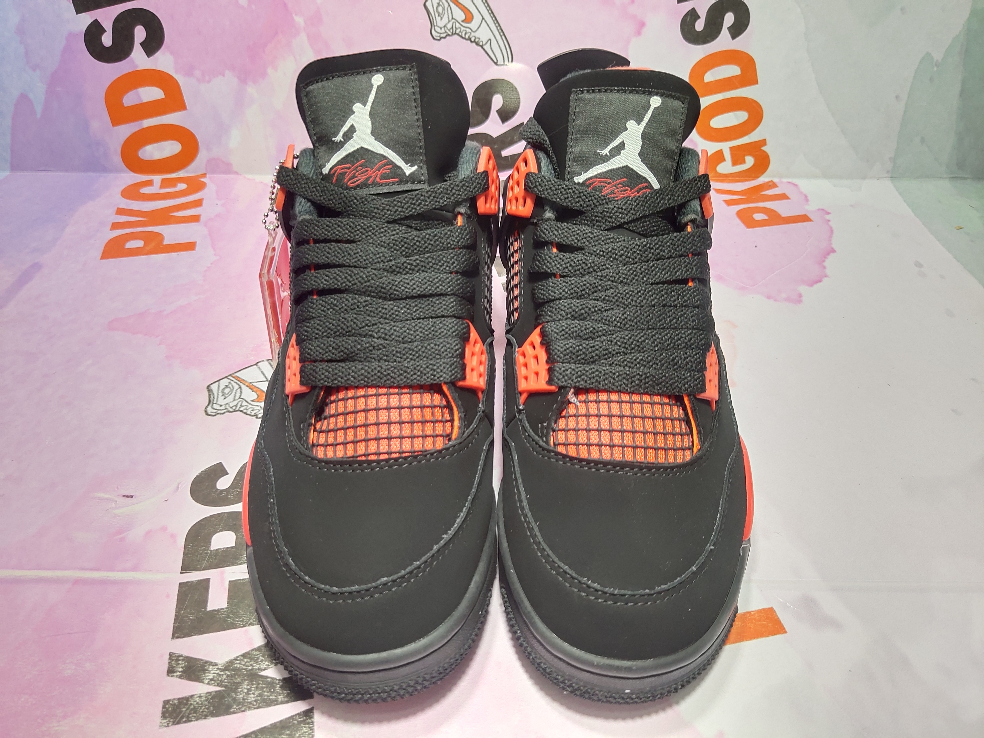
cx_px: 492
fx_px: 853
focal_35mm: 30
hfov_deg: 60.0
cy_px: 369
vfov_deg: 46.8
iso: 50
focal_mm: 4.35
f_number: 1.79
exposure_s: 1/423
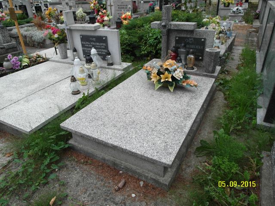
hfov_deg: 71.6
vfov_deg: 56.8
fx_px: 191
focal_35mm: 24
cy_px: 103
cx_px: 138
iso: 80
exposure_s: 1/180
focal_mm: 5.2
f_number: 3.4
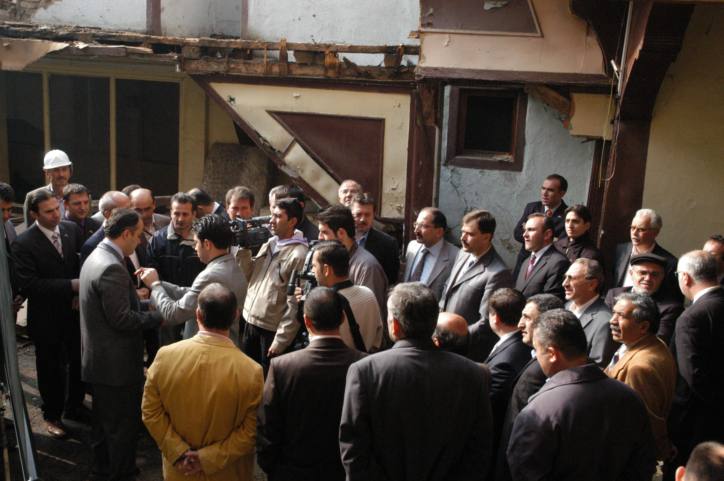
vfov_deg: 35.4
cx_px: 362
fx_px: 753
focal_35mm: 38
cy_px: 240
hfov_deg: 51.3
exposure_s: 1/320
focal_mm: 25
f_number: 9
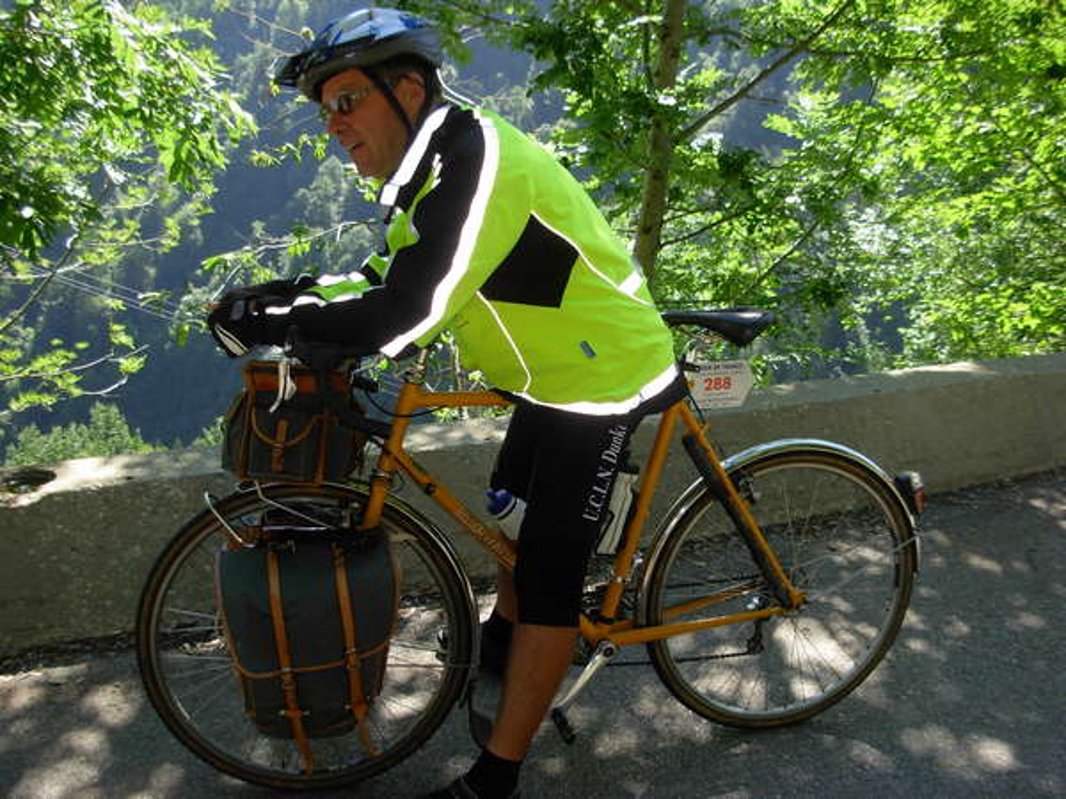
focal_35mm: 38
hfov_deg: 49.0
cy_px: 400
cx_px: 533
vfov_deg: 37.7
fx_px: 1170
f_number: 2.9
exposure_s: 1/279
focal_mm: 6.3
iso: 79
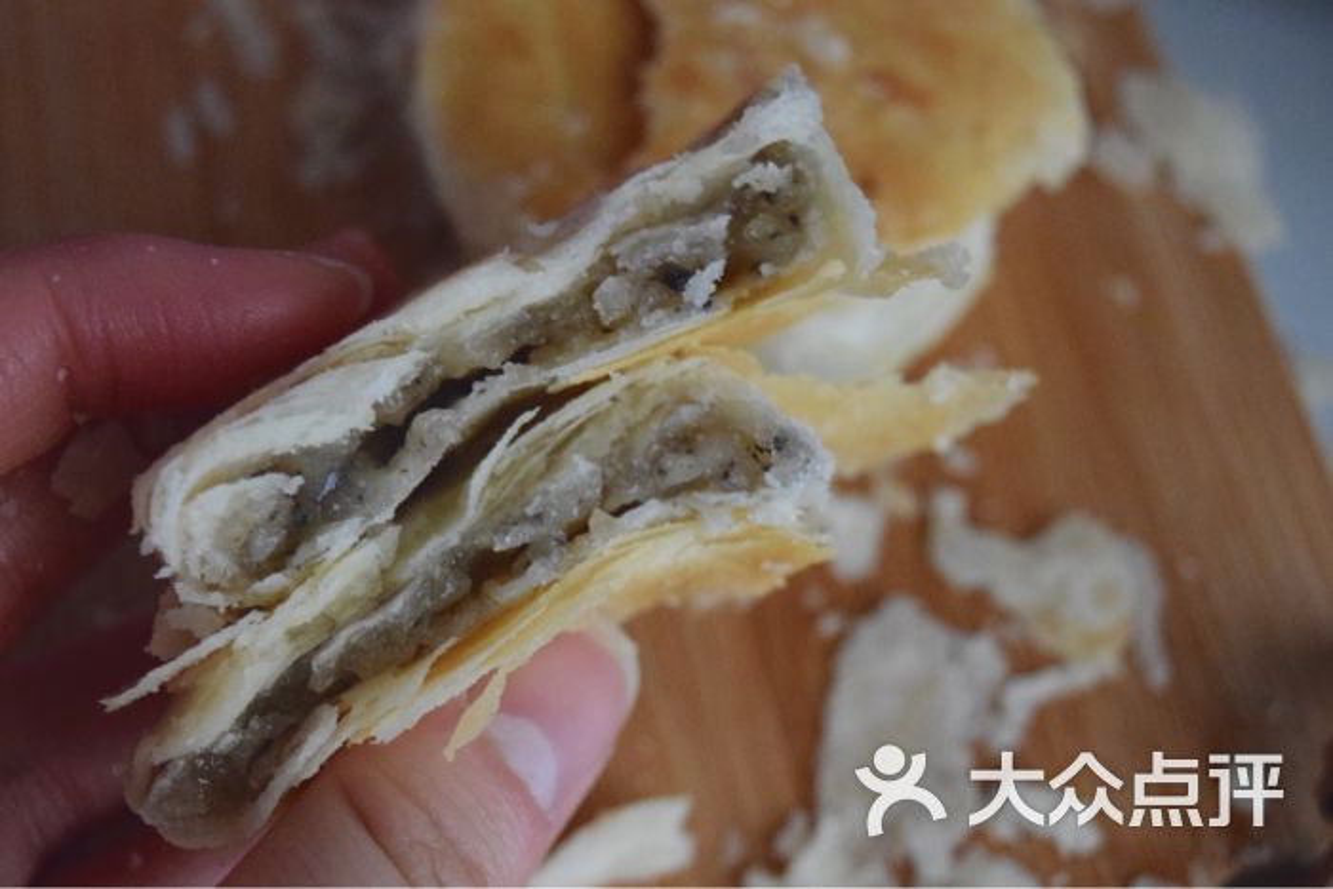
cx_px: 666
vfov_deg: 26.5
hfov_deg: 38.9
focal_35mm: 51
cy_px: 444
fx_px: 1889
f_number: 4.5
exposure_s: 1/60
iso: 5600
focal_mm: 34
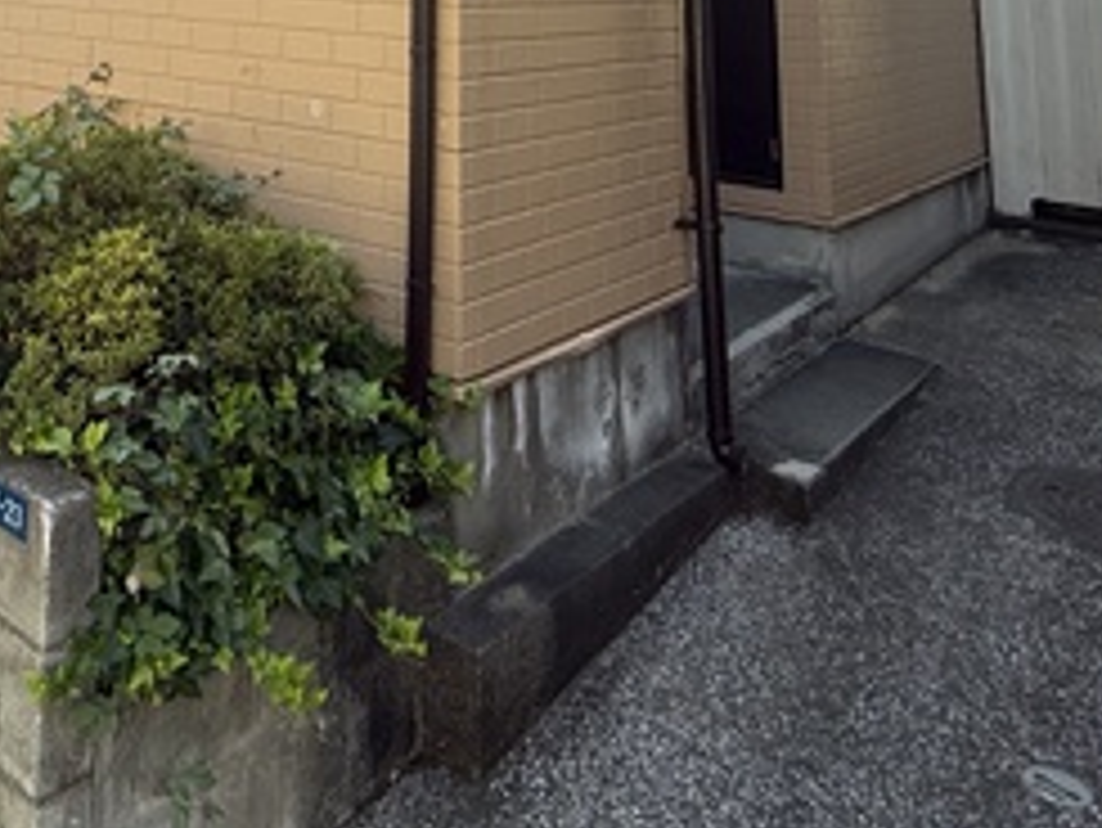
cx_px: 225
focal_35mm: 40
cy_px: -263
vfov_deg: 28.9
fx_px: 1274
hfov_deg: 44.6
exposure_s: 1/224
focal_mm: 2.22
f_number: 2.2
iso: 50
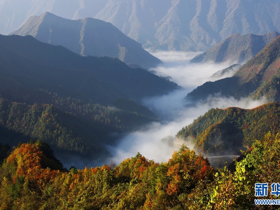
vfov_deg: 26.6
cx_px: 150
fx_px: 445
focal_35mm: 55
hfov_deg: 34.9
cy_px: 105
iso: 50
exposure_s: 1/80
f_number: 8
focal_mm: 50
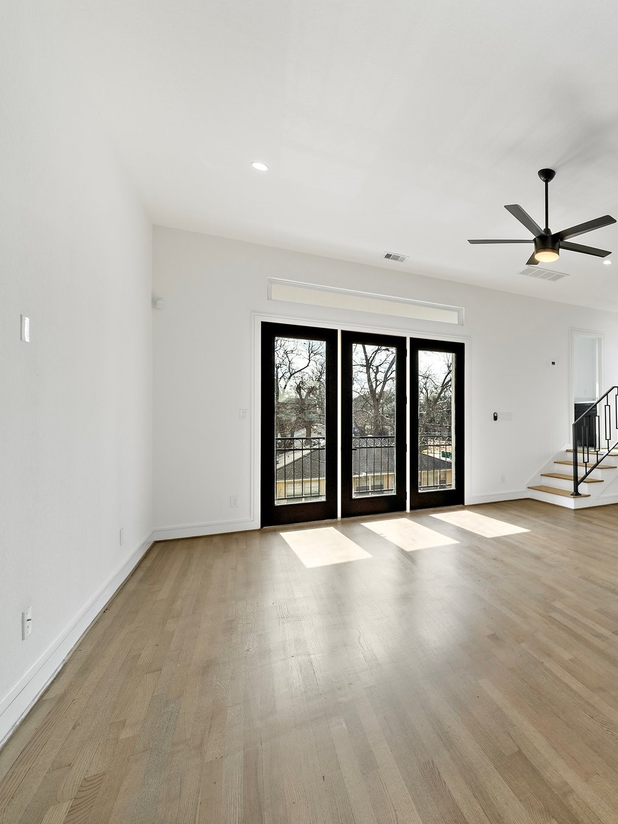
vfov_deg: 84.7
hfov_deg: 57.5
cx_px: 571
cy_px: 408
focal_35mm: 19
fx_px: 452
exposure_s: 1/25
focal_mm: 13
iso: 640
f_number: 8
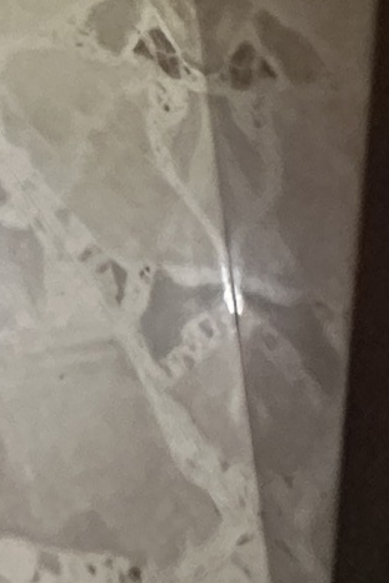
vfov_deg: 13.5
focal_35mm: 80
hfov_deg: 15.7
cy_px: -953
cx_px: -193
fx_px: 1296
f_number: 2.2
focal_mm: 2.22
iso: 1000
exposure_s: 1/50
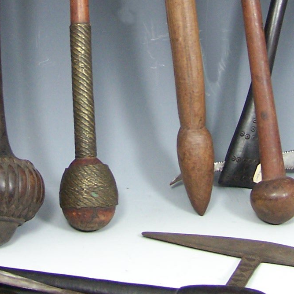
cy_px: -30
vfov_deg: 16.4
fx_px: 990
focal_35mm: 103
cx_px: 121
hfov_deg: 16.9
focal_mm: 6.3
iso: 140
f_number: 2.8
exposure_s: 1/30
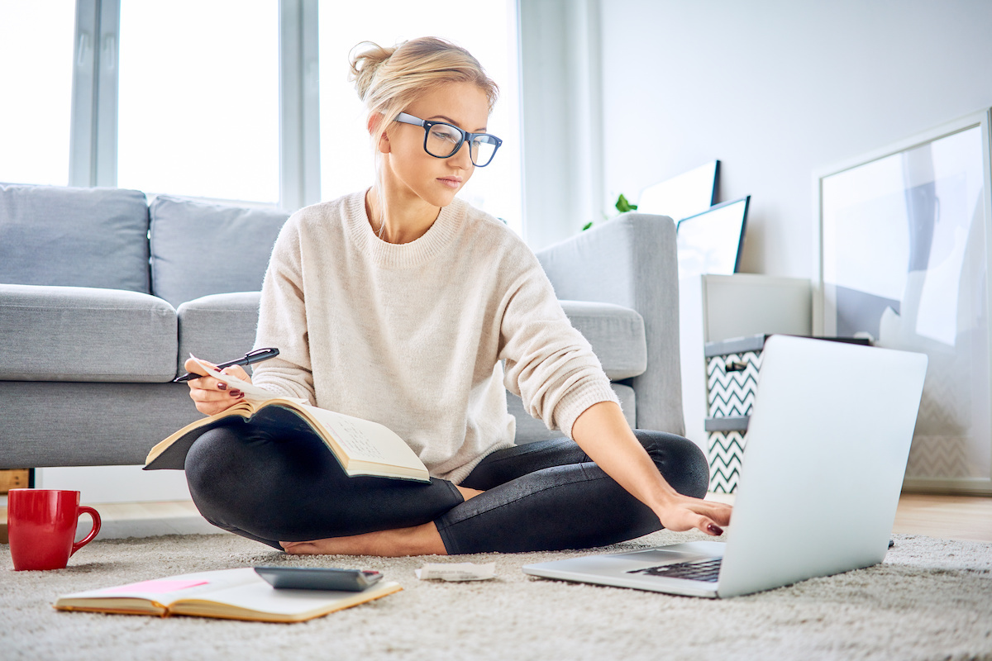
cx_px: 496
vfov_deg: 37.9
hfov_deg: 54.4
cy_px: 330
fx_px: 964
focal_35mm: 35
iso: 320
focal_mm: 35
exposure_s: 1/125
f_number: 2.8
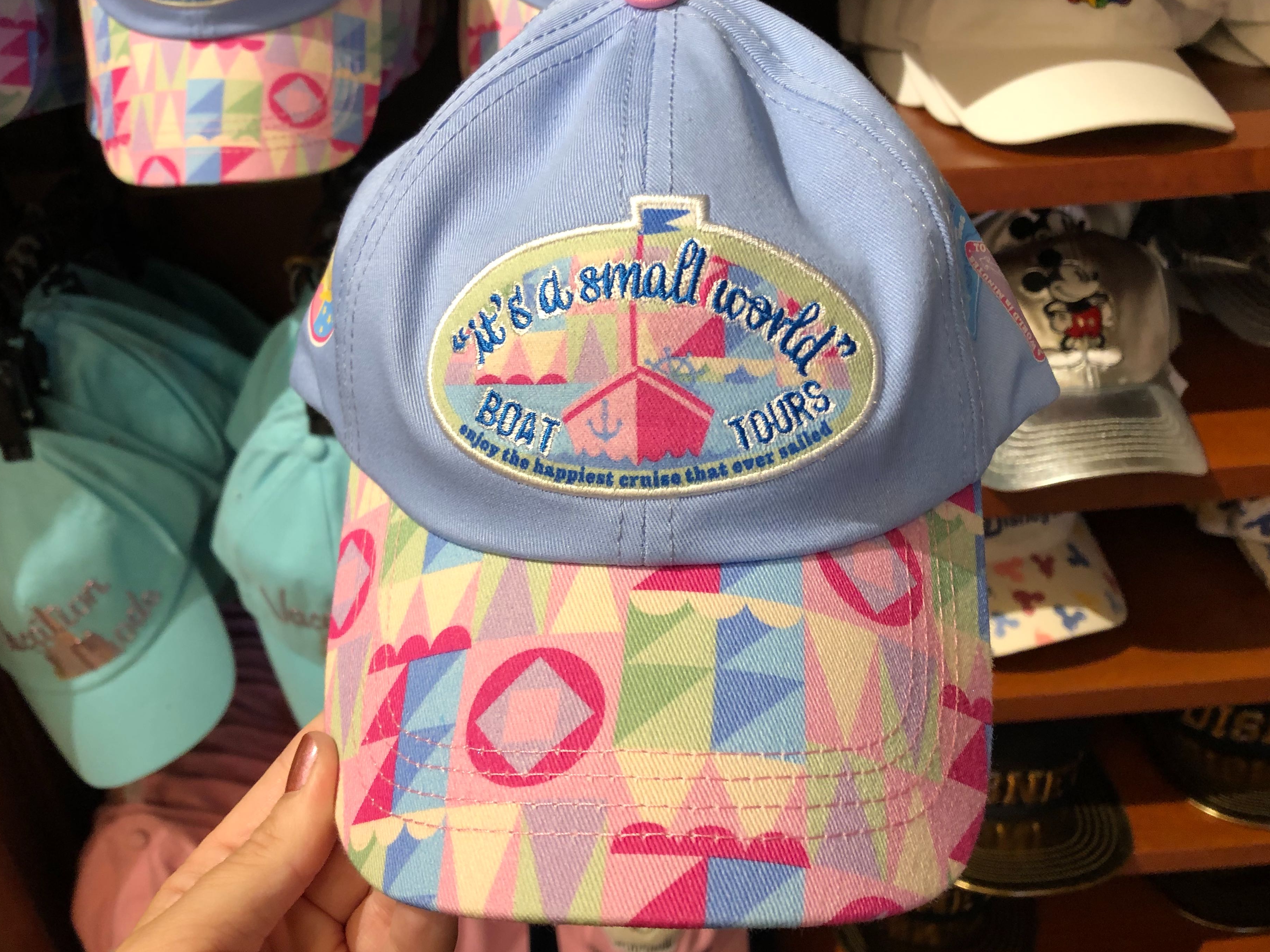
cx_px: 595
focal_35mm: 31
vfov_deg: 45.4
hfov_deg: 58.3
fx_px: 1137
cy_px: 458
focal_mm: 3.99
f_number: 1.8
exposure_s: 1/15
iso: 40
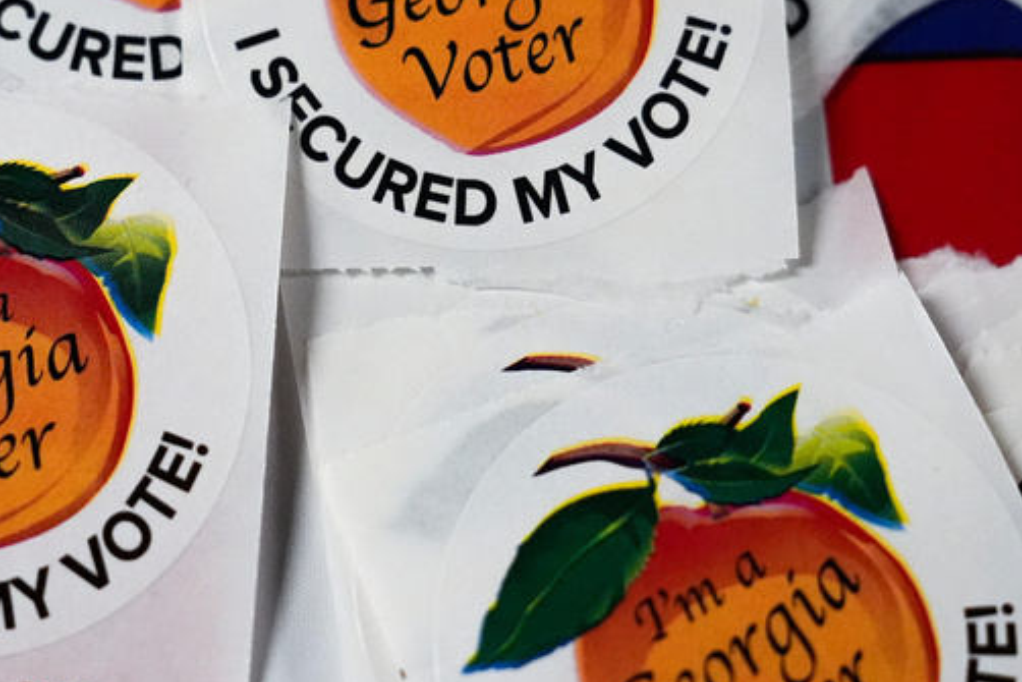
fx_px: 2953
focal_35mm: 104
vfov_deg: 13.1
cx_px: 212
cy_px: 166
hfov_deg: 19.4
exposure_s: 1/500
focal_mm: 51
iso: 5000
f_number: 3.5
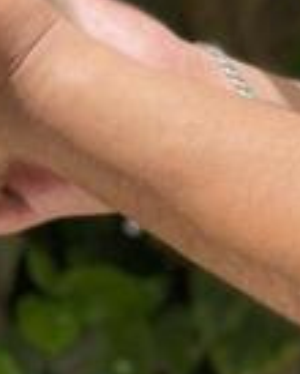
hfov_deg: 7.0
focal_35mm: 219
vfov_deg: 8.6
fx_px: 2425
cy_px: -164
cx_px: -155
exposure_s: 1/708
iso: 32
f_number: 2.2
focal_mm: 7.5
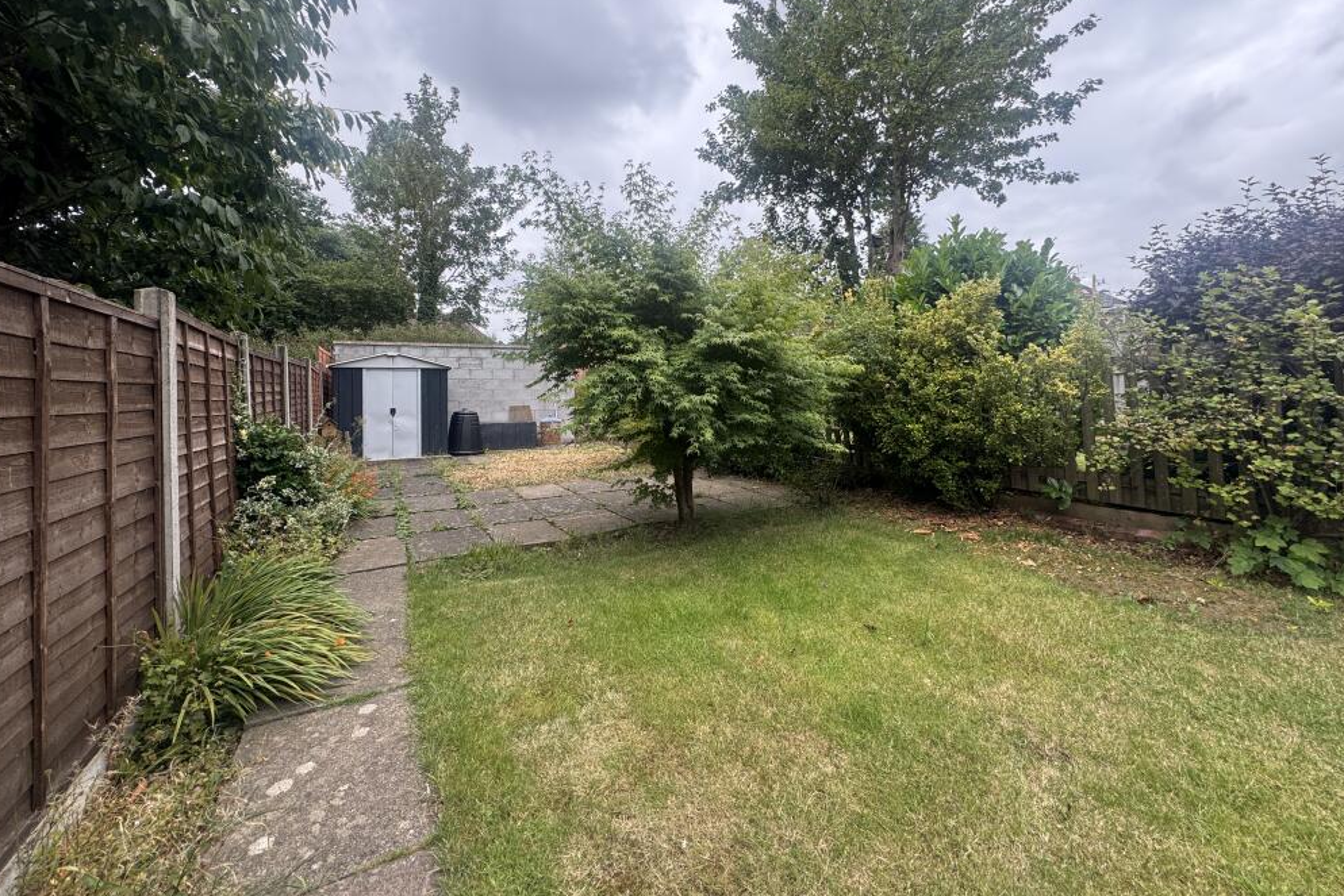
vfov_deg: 76.8
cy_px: 380
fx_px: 560
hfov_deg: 100.4
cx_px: 676
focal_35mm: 15
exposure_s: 1/239
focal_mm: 2.22
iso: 40
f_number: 2.2
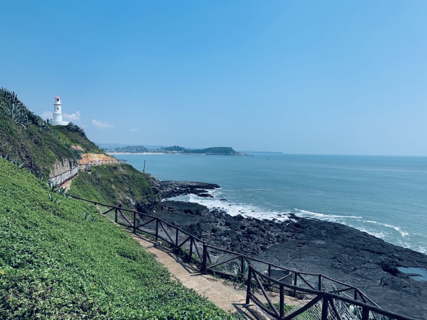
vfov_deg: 53.1
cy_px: 160
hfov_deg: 67.3
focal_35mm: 26
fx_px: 321
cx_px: 214
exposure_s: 1/3521
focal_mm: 4.25
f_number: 1.8
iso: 25
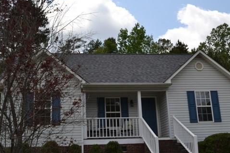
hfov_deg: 44.4
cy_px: 75
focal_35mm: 44
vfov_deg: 30.5
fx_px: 281
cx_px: 104
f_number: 10
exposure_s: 1/200
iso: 100
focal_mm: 22
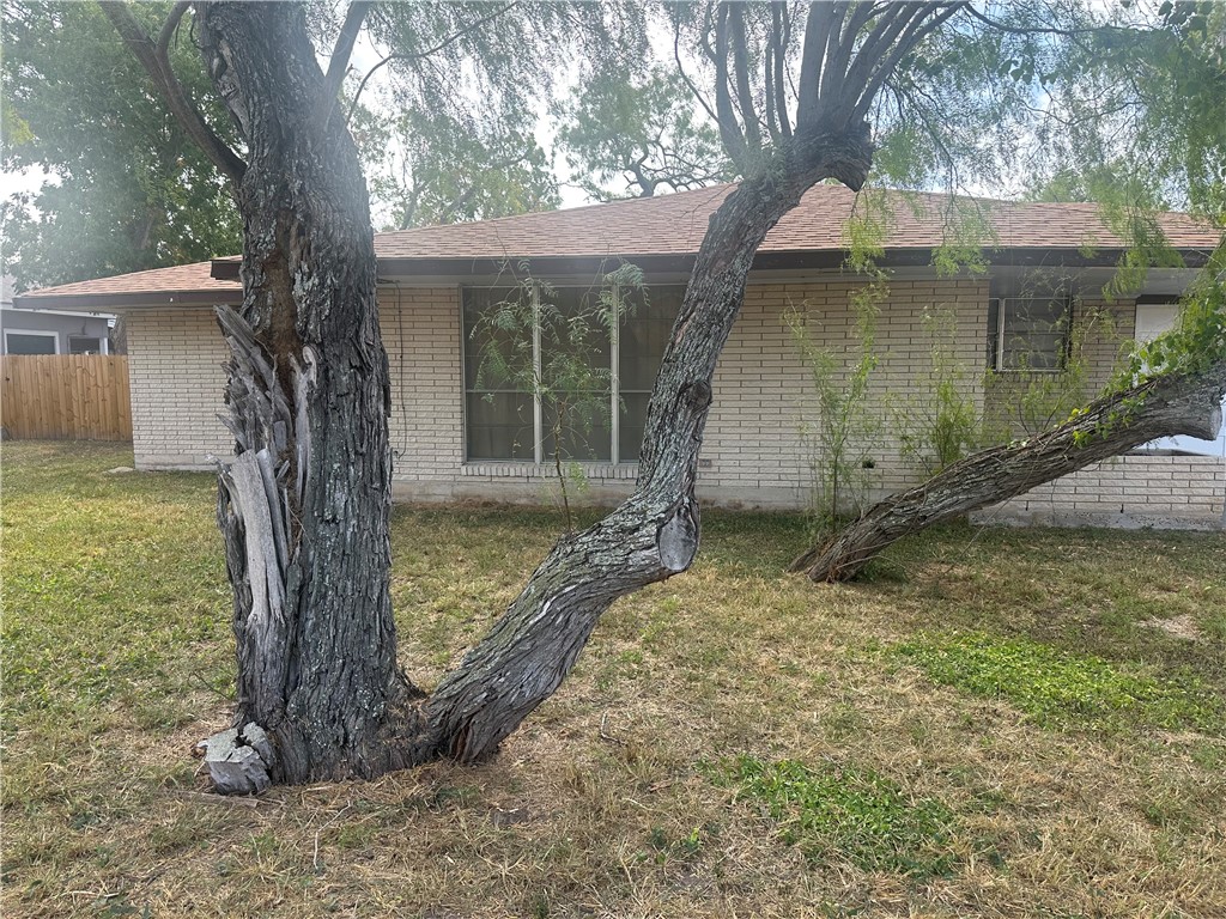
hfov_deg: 71.6
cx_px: 613
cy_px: 460
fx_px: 850
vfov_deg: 56.8
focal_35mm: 24
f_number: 1.78
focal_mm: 6.86
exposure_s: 1/894
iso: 80
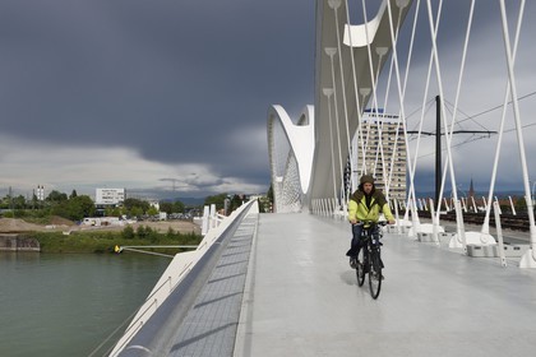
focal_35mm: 36
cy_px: 178
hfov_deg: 53.1
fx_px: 536
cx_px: 268
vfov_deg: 36.9
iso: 400
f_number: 16
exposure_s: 1/640
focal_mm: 36
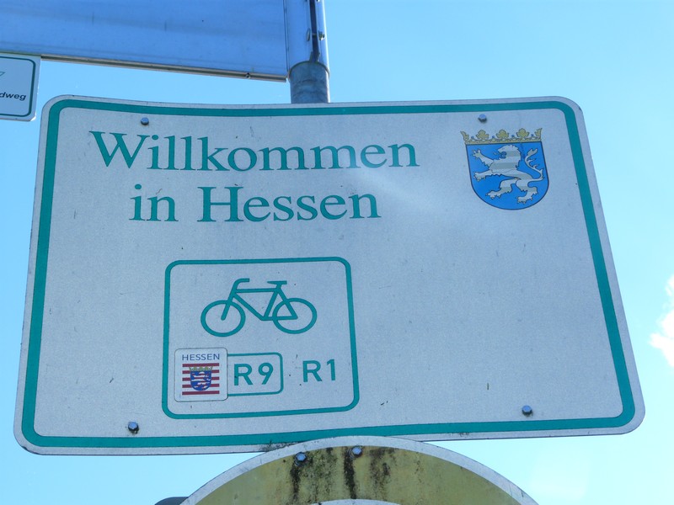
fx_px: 1499
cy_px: 252
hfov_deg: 25.3
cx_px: 337
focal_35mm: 77
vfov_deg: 19.1
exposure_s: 1/200
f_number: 5.6
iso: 100
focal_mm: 12.6
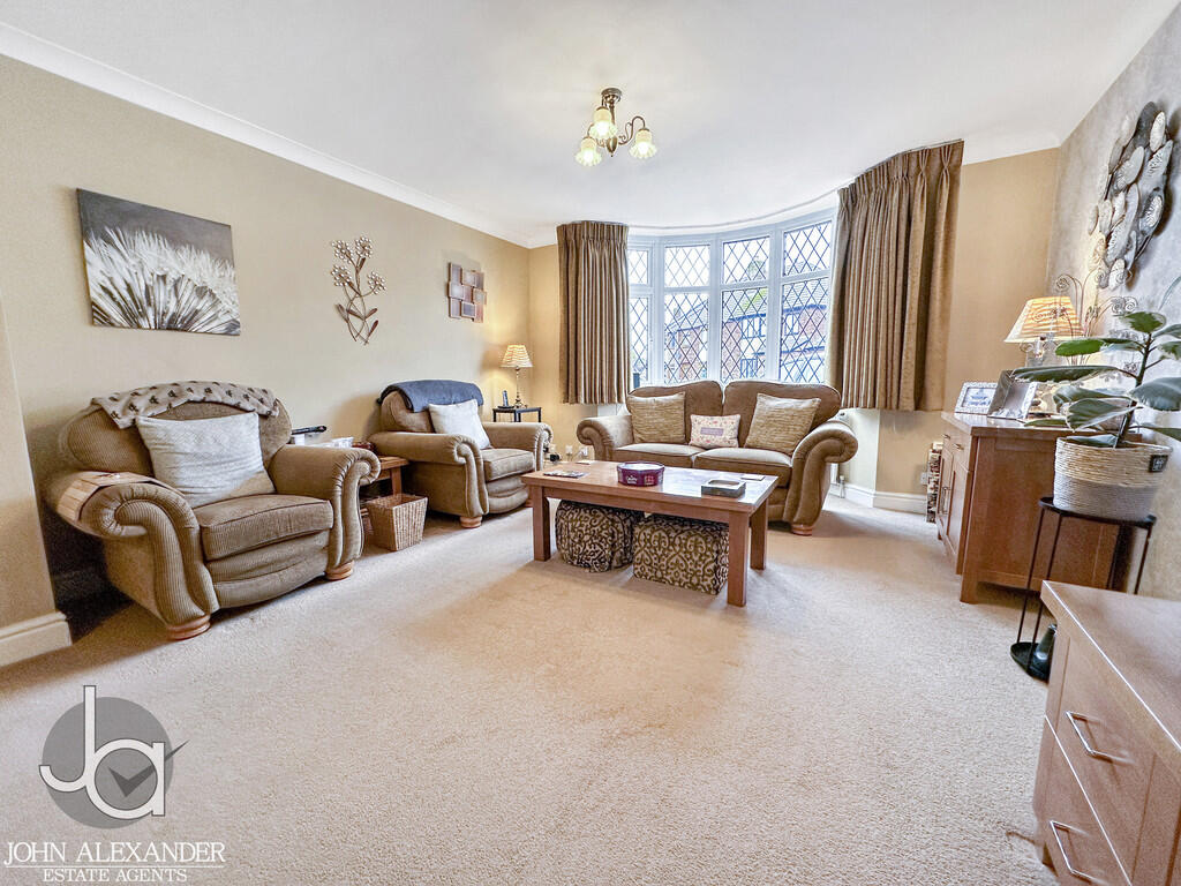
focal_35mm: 14
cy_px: 443
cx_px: 590
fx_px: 478
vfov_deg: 85.7
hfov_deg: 102.1
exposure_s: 1/100
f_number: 2.2
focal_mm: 2.22
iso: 125
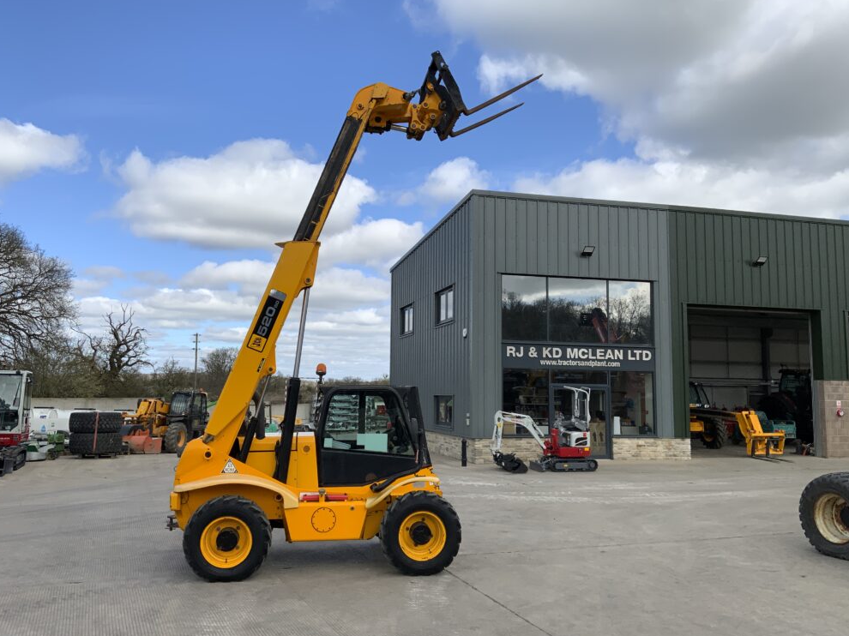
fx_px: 736
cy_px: 319
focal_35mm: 30
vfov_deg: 46.8
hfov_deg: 60.0
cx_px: 415
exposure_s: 1/1675
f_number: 1.8
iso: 16
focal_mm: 3
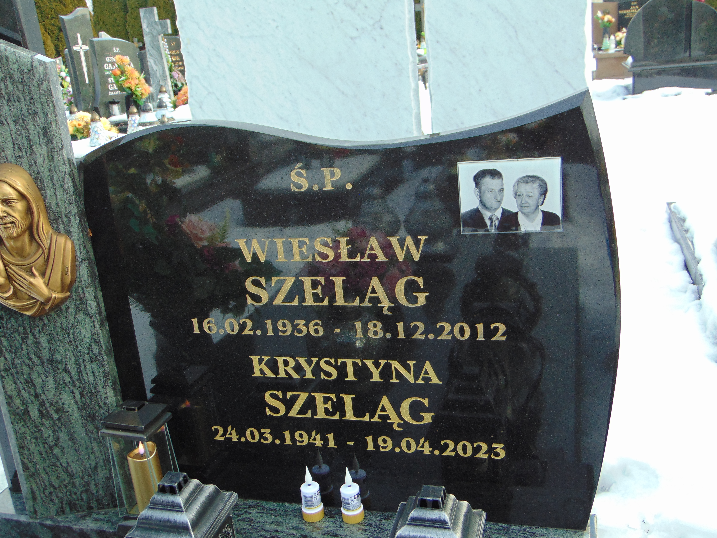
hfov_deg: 52.6
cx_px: 358
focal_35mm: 35
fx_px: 725
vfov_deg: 40.7
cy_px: 269
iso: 80
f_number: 3.2
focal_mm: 6.3
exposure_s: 1/160
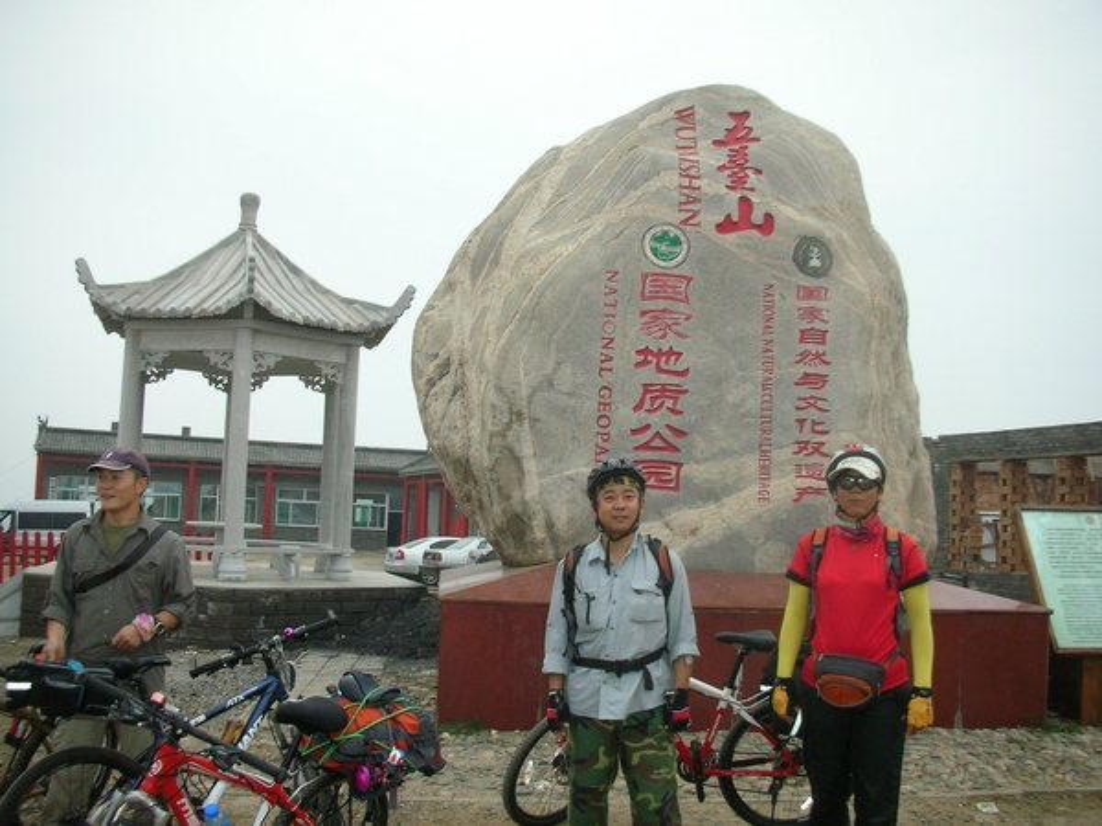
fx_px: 1114
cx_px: 551
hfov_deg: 52.6
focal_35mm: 35
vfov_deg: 40.7
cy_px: 413
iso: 71
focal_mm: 5.8
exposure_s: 1/46.6
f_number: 3
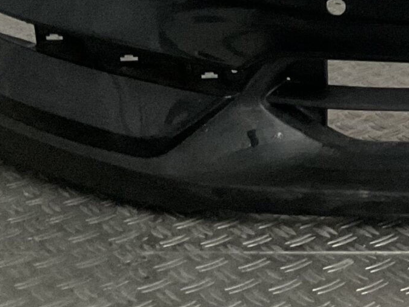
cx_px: 624
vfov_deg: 12.7
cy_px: -161
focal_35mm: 110
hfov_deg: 16.3
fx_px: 1299
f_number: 1.8
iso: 400
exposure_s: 1/30
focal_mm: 3
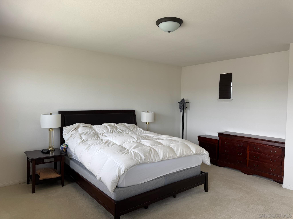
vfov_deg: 56.8
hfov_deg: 71.6
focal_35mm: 24
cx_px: 146
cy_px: 110
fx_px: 203
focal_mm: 6.76
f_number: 1.78
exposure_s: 1/120
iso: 64
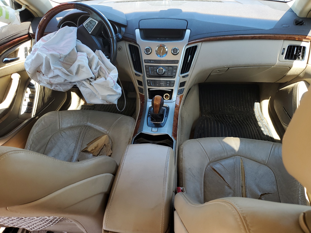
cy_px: 116
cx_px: 156
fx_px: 234
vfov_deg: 53.1
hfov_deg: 67.3
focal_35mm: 26
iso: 50
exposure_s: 1/200
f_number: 1.5
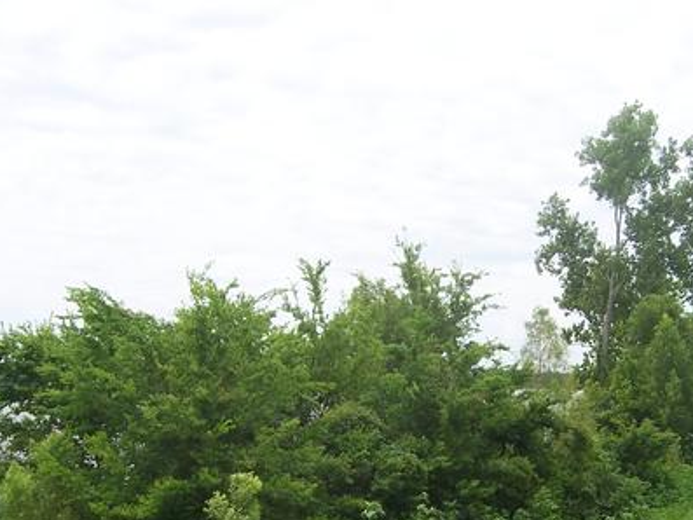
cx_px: 442
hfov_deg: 33.0
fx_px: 1161
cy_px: 363
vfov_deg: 25.1
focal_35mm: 58
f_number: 4.8
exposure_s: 1/350
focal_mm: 6
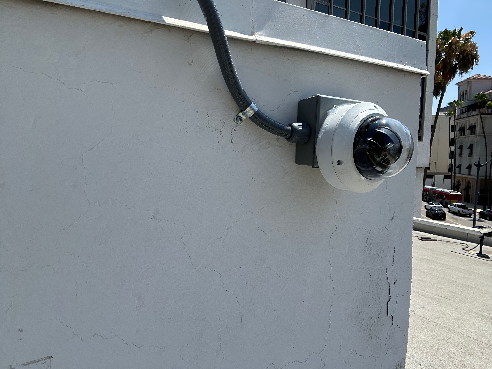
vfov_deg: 58.9
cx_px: 246
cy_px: 184
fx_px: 327
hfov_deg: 73.9
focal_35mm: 23
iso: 25
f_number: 1.9
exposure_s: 1/1383
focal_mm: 2.69
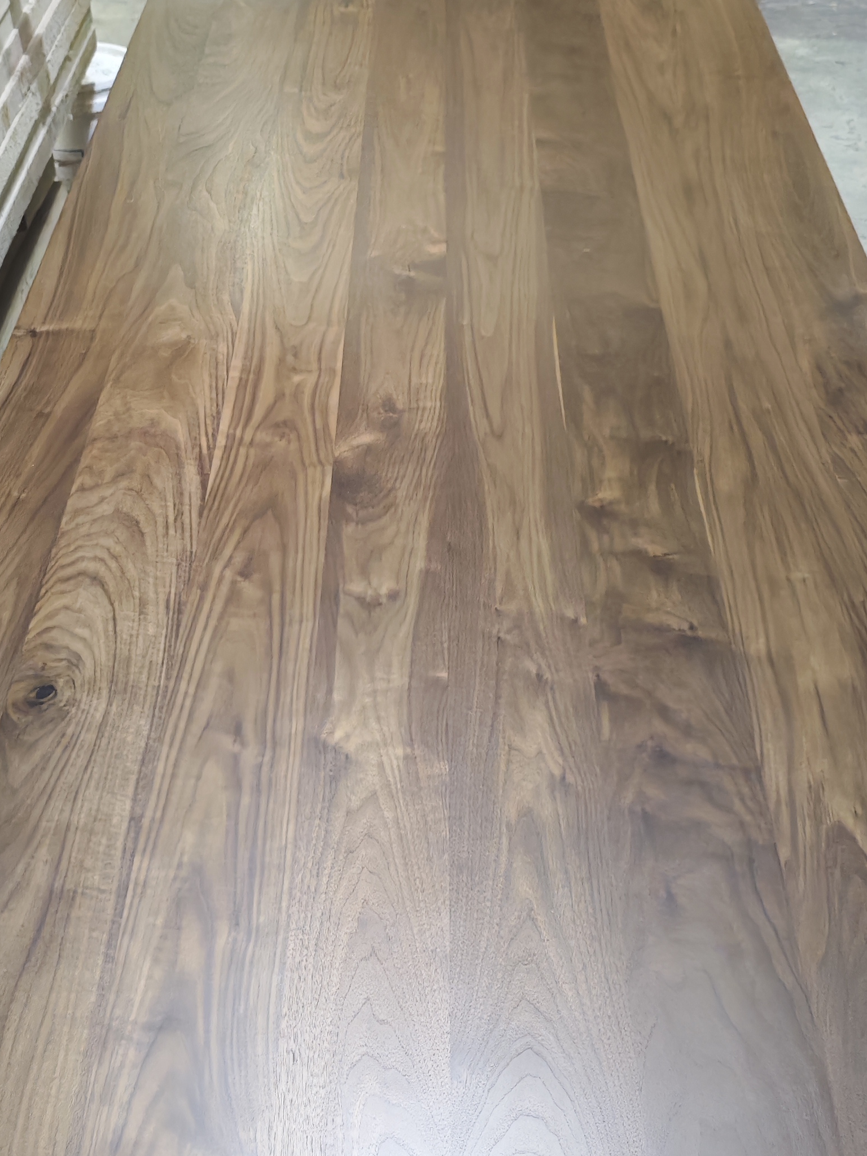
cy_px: 571
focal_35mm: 46
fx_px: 1536
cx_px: 392
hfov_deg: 31.5
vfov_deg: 41.2
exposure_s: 1/500
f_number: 1.63
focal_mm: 8.72
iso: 5000
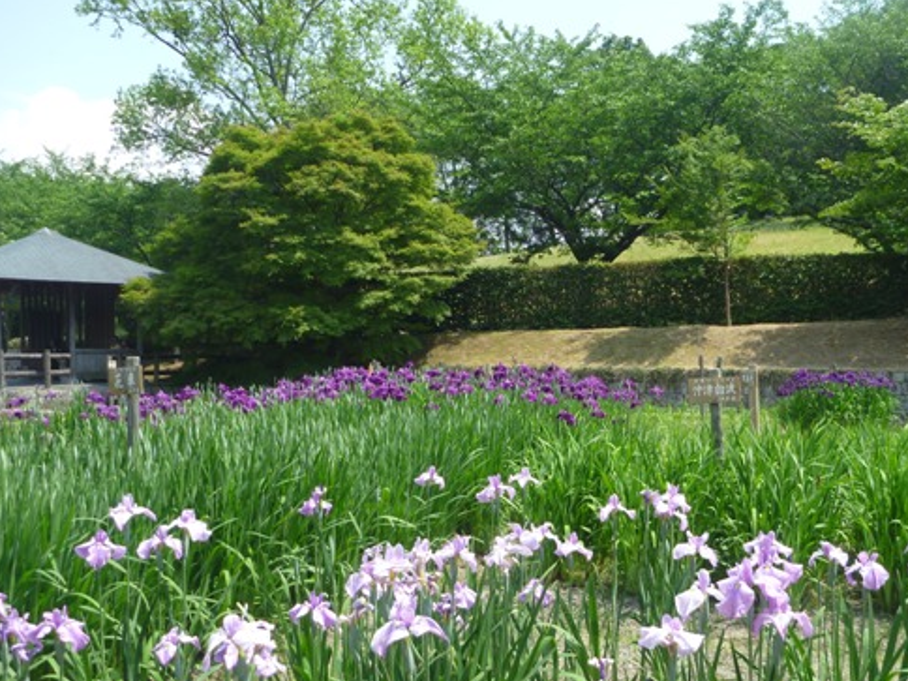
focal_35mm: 37
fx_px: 971
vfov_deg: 38.6
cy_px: 379
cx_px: 529
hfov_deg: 49.9
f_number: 3.3
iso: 80
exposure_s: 1/320
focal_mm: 4.9
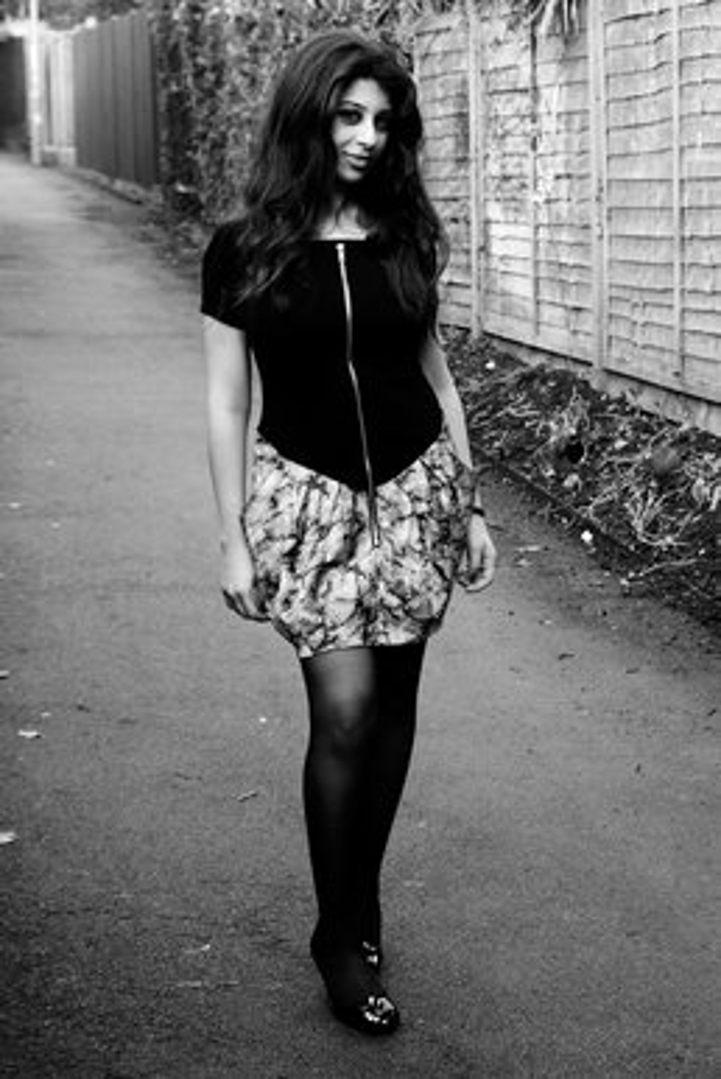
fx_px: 2249
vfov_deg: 27.0
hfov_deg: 18.2
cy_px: 540
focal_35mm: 75
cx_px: 360
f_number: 5.6
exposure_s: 1/80
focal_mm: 50
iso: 200
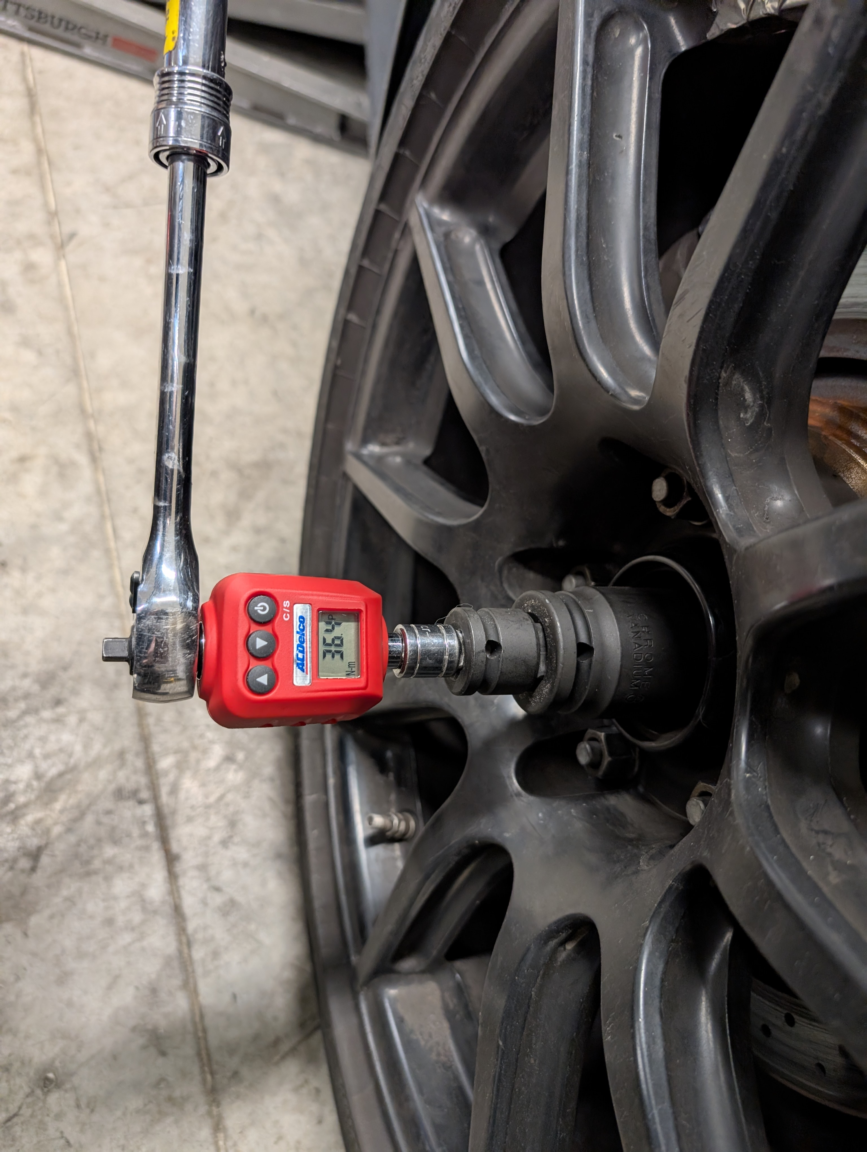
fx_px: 799
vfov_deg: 71.5
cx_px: 434
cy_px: 576
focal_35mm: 24
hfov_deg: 56.9
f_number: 1.68
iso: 35
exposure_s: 1/40
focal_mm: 6.9
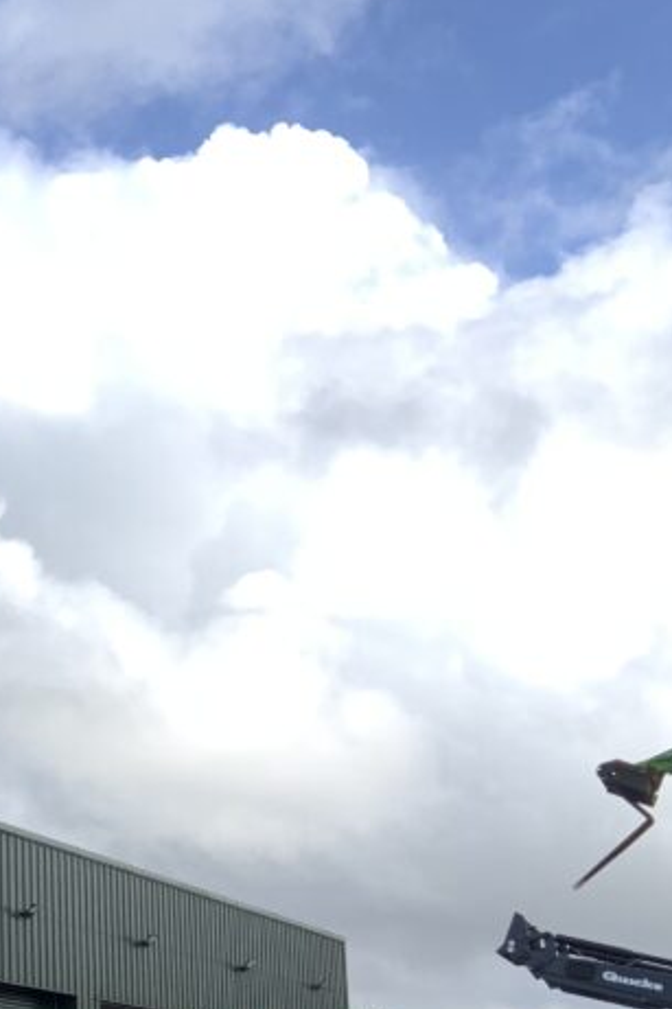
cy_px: 795
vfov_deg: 29.5
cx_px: -260
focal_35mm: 67
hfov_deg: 18.5
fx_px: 1877
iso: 16
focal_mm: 3
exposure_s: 1/198
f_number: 1.8
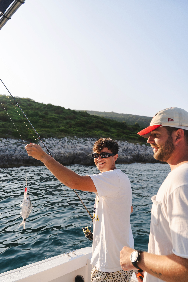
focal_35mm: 24
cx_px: 94
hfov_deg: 53.1
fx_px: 188
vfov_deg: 73.7
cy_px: 141
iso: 100
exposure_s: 1/1600
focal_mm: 24
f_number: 3.5
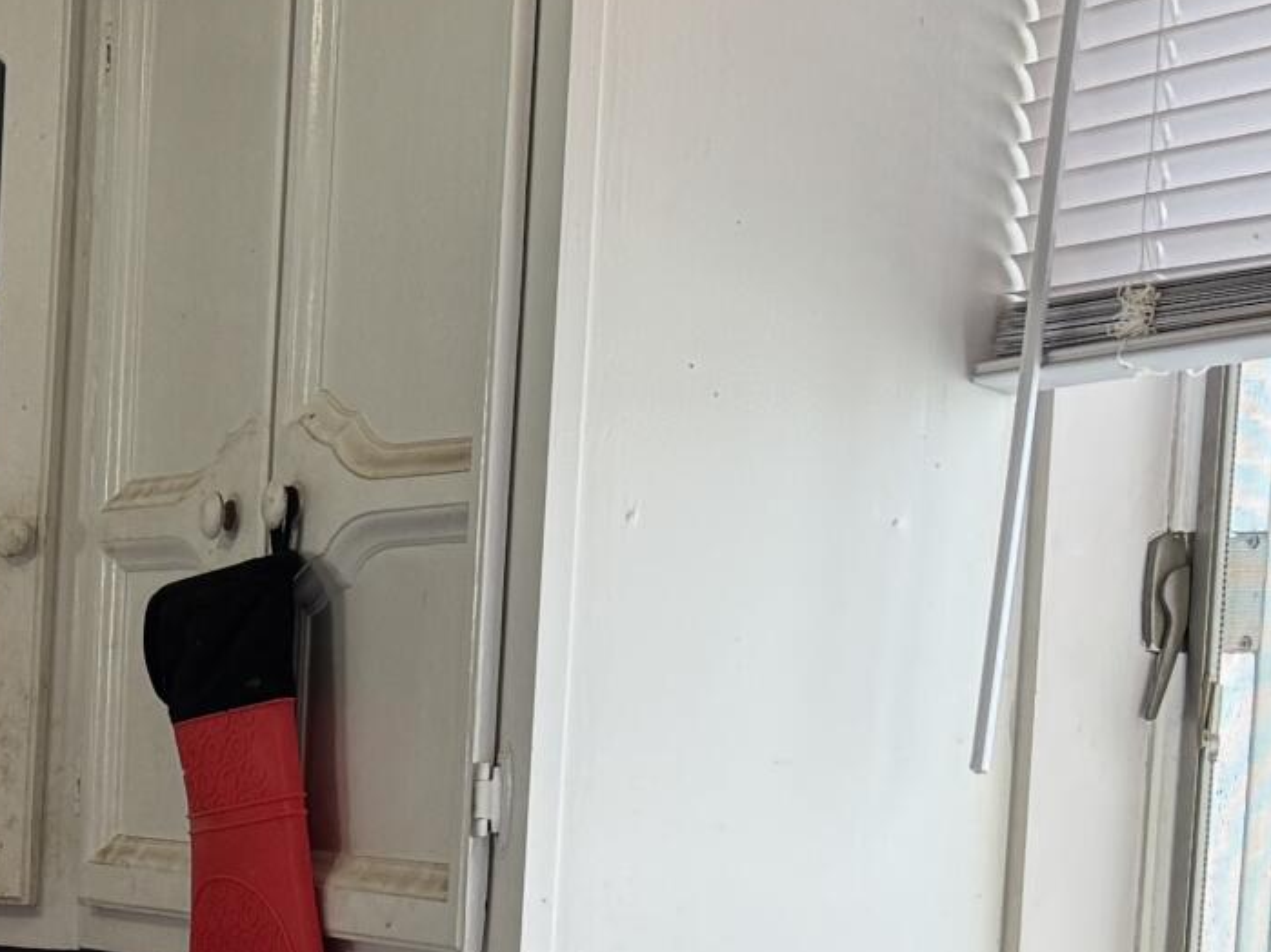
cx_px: -727
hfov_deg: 17.0
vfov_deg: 14.0
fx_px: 3781
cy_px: 1119
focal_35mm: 103
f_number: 1.78
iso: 125
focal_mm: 6.76
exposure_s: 1/60
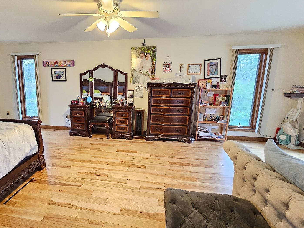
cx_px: 105
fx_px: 167
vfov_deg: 68.7
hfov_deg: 82.2
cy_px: 116
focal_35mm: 19
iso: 320
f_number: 2.2
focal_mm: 2.2
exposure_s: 1/60
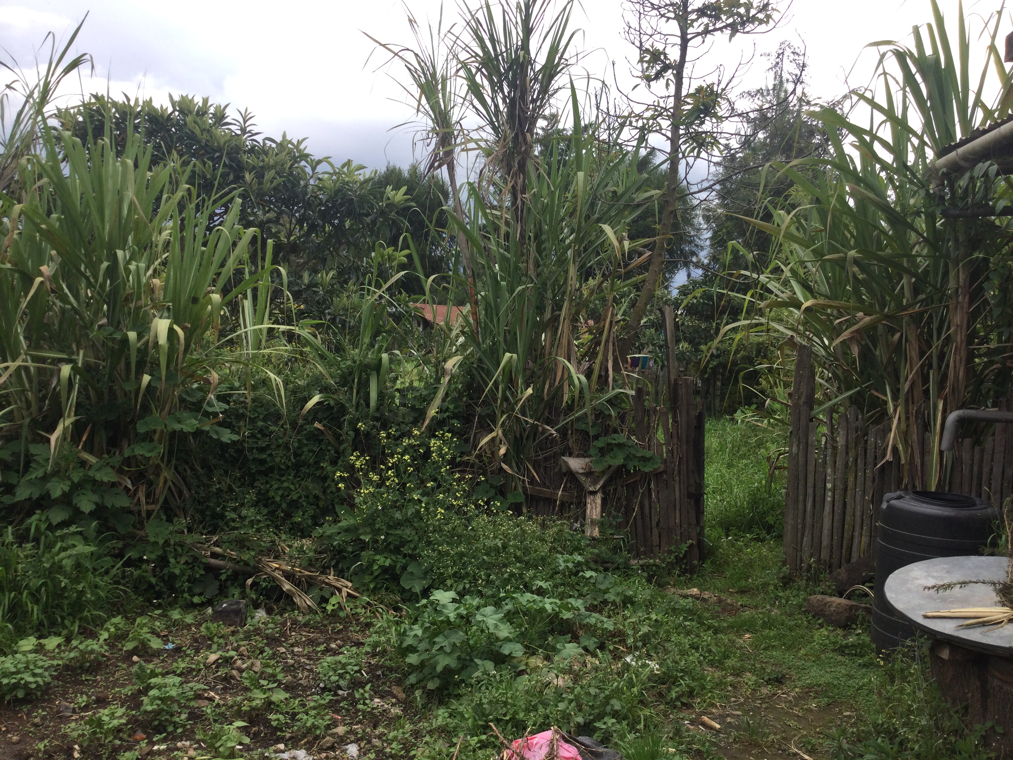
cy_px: 380
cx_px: 506
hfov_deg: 58.4
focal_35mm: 31
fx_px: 907
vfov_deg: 45.4
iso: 25
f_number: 2.4
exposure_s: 1/519
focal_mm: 3.3
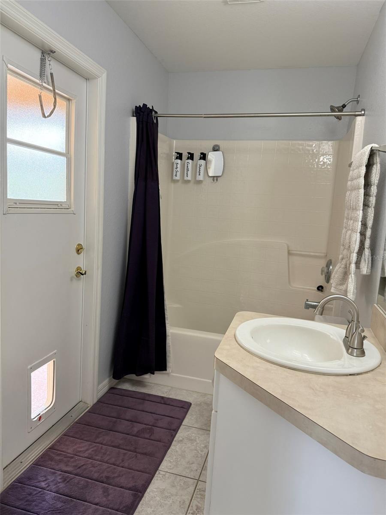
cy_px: 258
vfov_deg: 71.6
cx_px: 193
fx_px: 357
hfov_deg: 56.8
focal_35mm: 24
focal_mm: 6.76
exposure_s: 1/60
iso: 160
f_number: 1.78
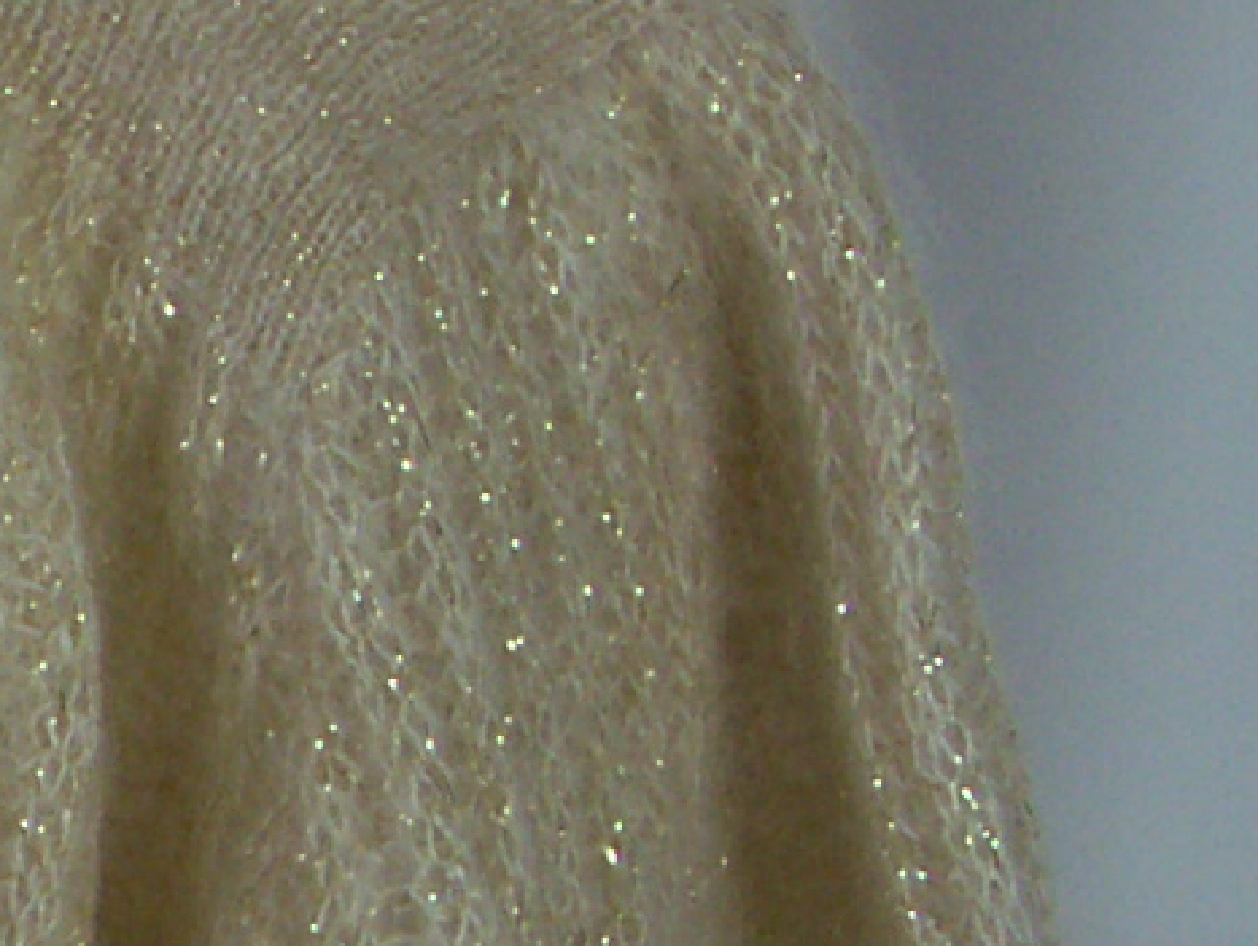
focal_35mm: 178
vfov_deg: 8.2
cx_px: -1115
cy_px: 1380
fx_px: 6474
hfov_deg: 10.4
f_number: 3.2
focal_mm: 10.26
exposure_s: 1/50
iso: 100
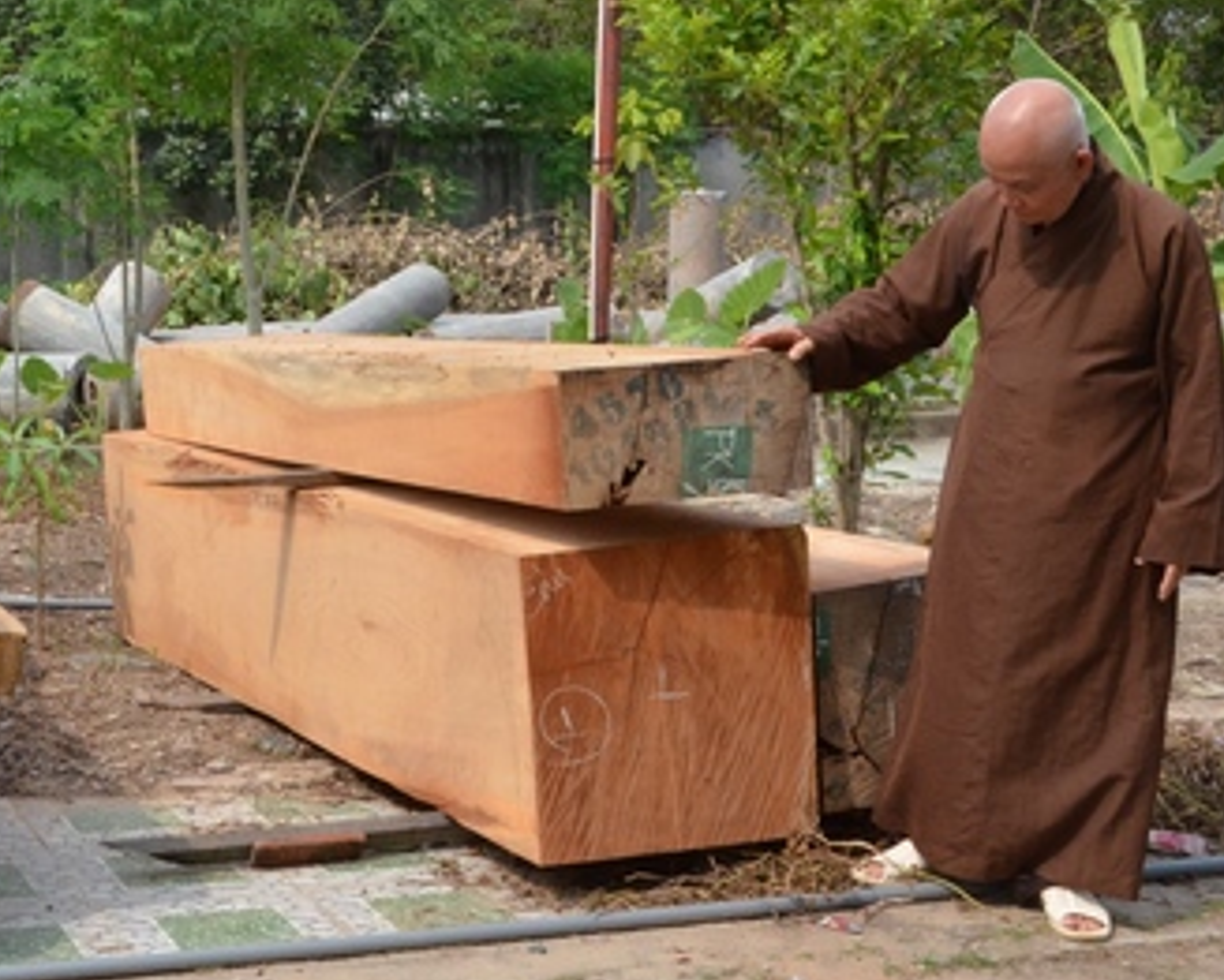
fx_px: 2429
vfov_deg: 22.8
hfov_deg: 27.5
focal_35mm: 67
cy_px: 376
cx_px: 176
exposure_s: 1/1000
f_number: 16
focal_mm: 24
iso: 1600
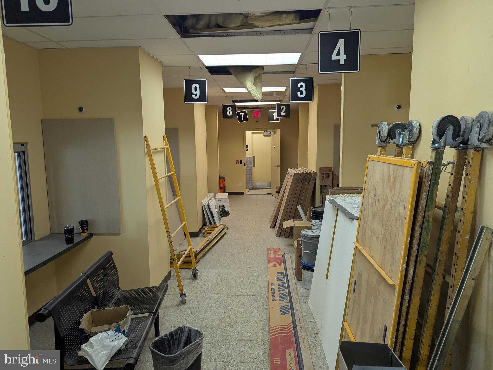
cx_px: 246
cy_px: 185
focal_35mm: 24
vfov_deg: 56.8
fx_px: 342
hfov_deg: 71.6
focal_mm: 6.81
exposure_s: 1/253
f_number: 1.85
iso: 282
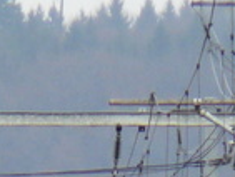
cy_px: 583
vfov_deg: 0.4
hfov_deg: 0.6
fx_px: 24270
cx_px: 97
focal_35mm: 3572
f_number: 4.2
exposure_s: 1/250
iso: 100
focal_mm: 82.8
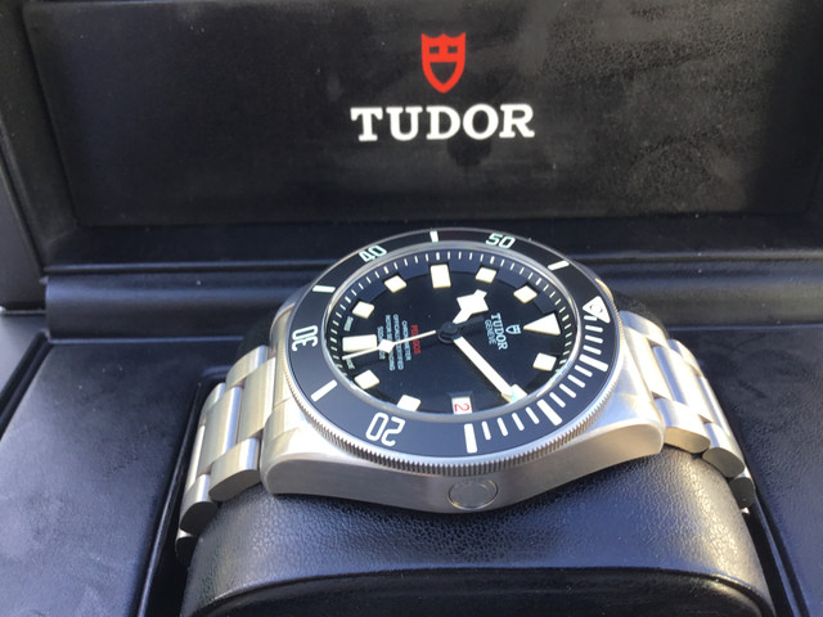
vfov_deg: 45.4
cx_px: 412
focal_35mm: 31
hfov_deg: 58.4
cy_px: 308
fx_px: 737
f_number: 2.4
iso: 32
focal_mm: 3.3
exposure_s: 1/60
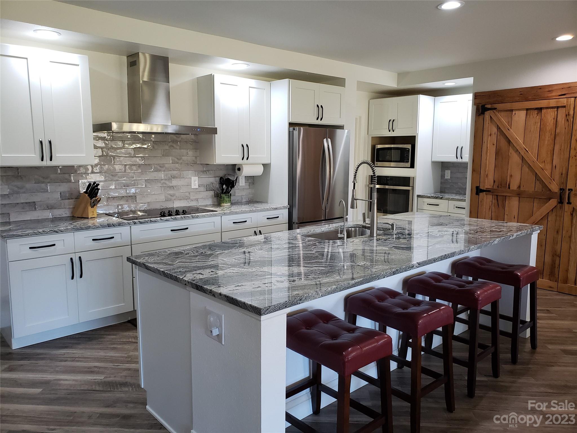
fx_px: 433
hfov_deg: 67.3
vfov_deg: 53.1
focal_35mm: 26
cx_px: 288
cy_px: 216
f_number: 2.4
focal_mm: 4.3
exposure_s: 1/60
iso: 320
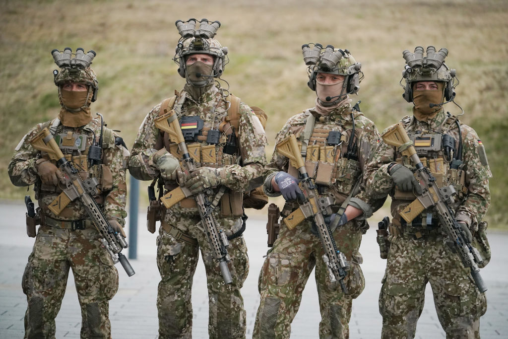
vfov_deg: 9.9
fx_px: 1947
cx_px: 254
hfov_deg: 14.9
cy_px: 170
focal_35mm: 138
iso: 2500
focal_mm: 138
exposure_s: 1/10000
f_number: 2.8
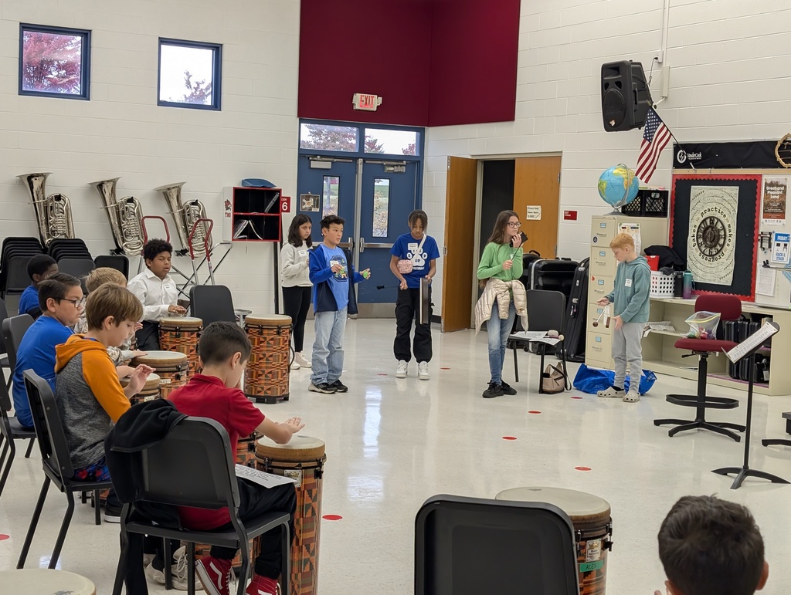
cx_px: 396
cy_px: 298
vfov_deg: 29.7
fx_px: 1121
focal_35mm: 49
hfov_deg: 38.9
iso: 196
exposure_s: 1/436
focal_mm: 6.9
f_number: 1.68
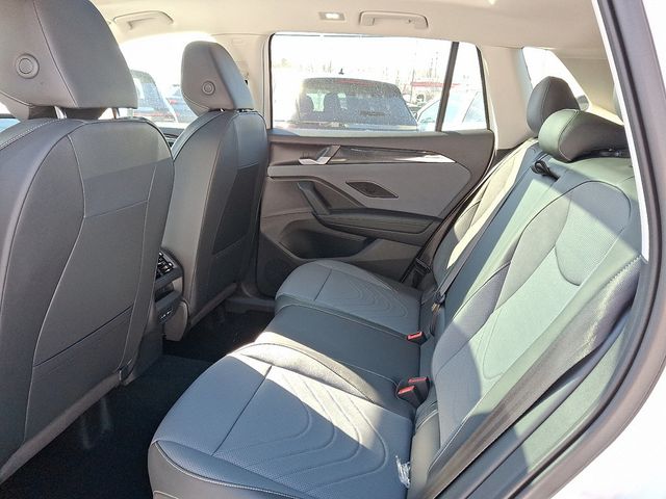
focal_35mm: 25
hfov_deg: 69.4
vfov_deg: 54.9
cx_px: 333
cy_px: 250
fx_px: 481
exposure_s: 1/120
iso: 59
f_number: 1.8
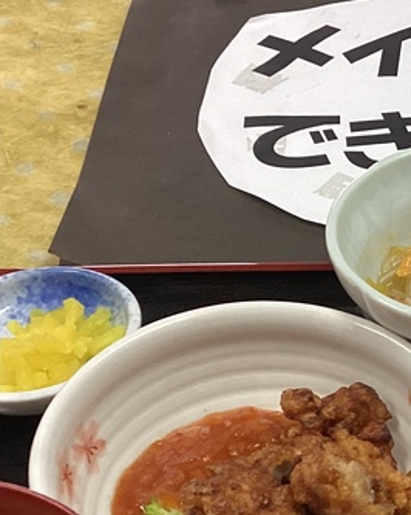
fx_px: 1385
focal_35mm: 91
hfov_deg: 16.3
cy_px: 495
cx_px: 471
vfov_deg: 20.5
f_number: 2.4
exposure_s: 1/60
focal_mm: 3.3
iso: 160
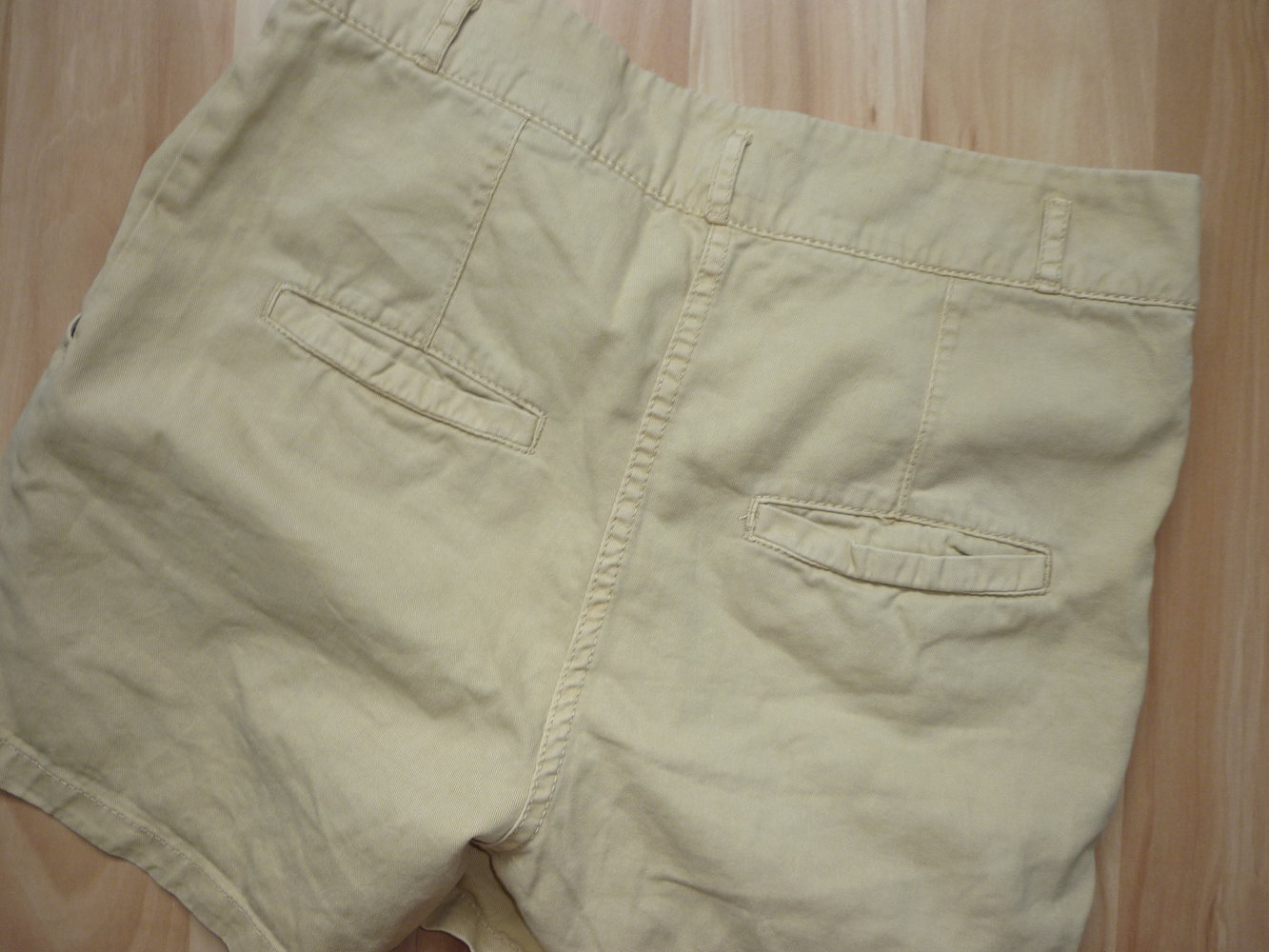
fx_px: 1210
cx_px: 634
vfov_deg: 43.0
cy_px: 476
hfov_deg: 55.3
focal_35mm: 33
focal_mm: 5.5
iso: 100
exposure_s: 1/30
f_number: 2.8
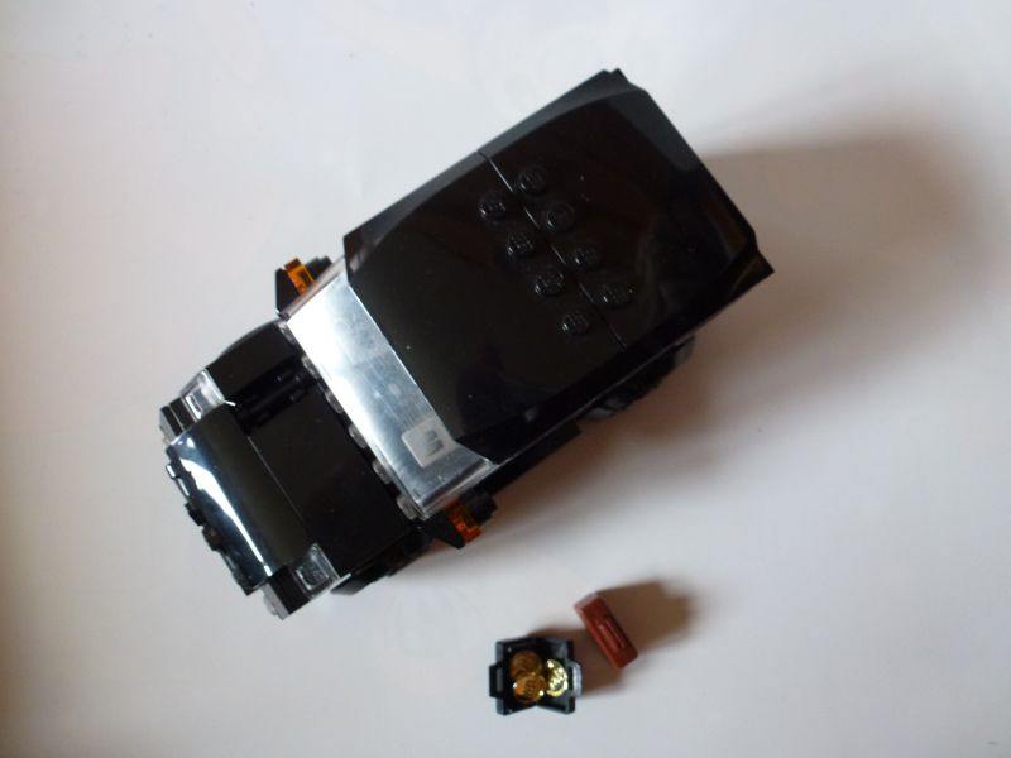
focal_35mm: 24
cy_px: 379
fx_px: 701
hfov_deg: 71.6
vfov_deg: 56.8
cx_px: 506
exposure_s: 1/6
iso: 200
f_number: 3.3
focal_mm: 4.3
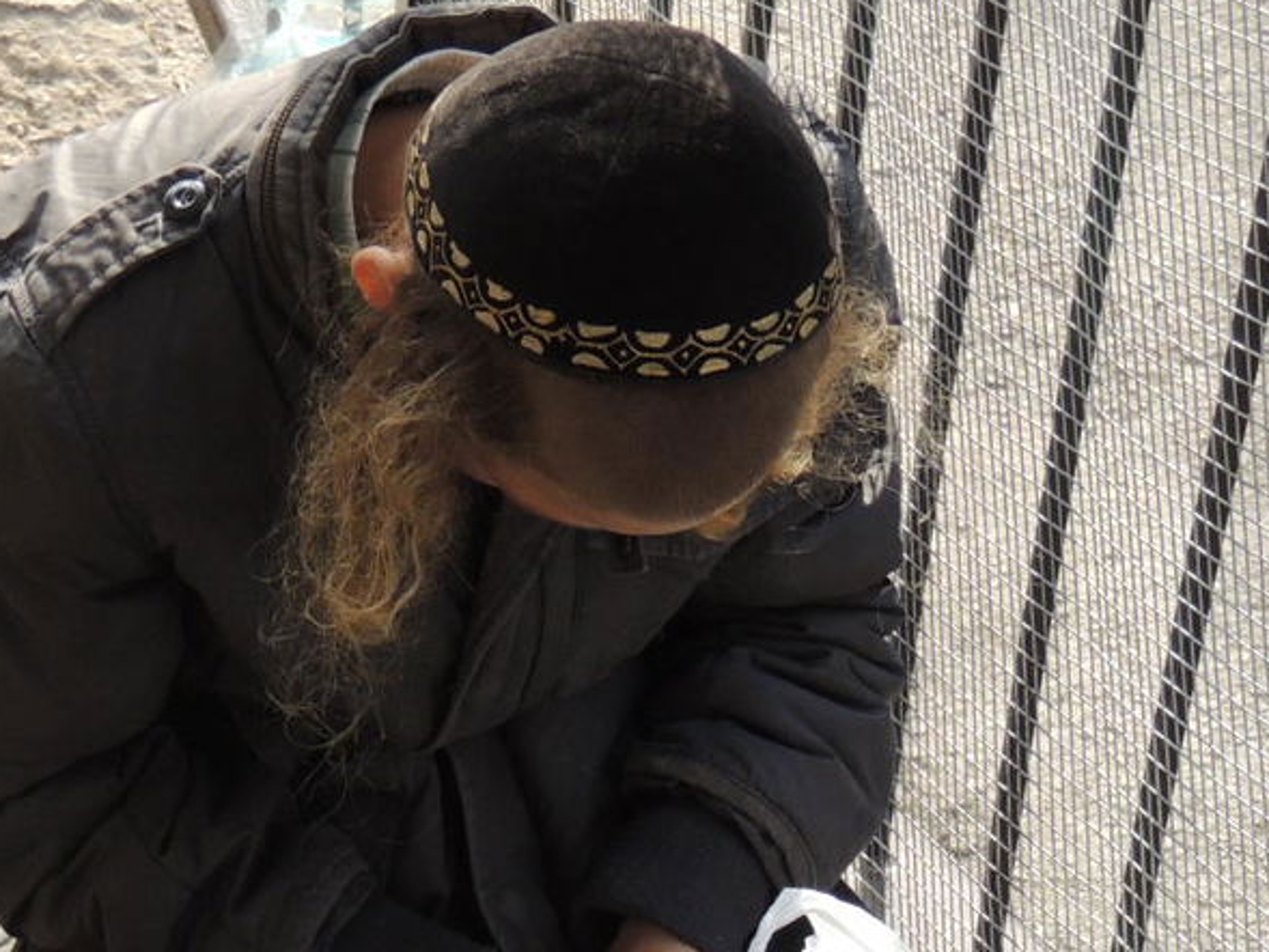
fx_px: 7847
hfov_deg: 9.2
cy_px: 773
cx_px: 325
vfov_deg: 6.9
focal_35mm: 214
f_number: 4.1
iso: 280
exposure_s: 1/400
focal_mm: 16
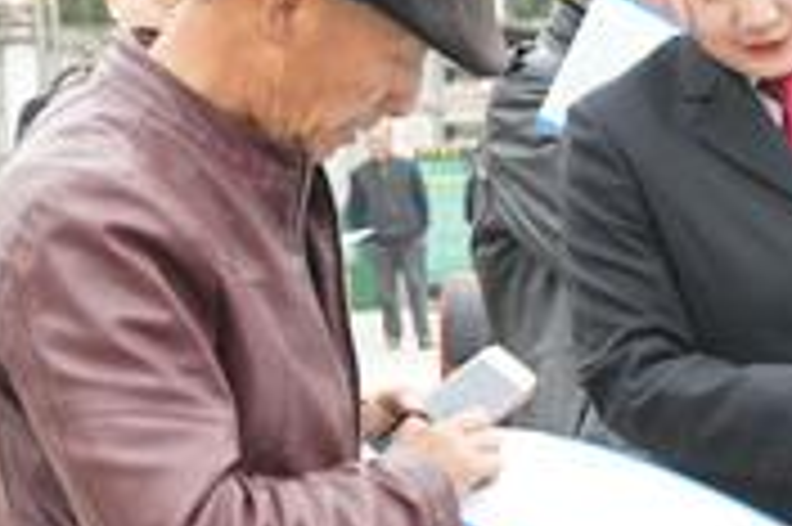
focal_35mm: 122
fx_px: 2681
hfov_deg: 16.6
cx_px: 693
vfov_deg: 11.1
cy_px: 539
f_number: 4
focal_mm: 39
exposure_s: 1/60
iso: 125
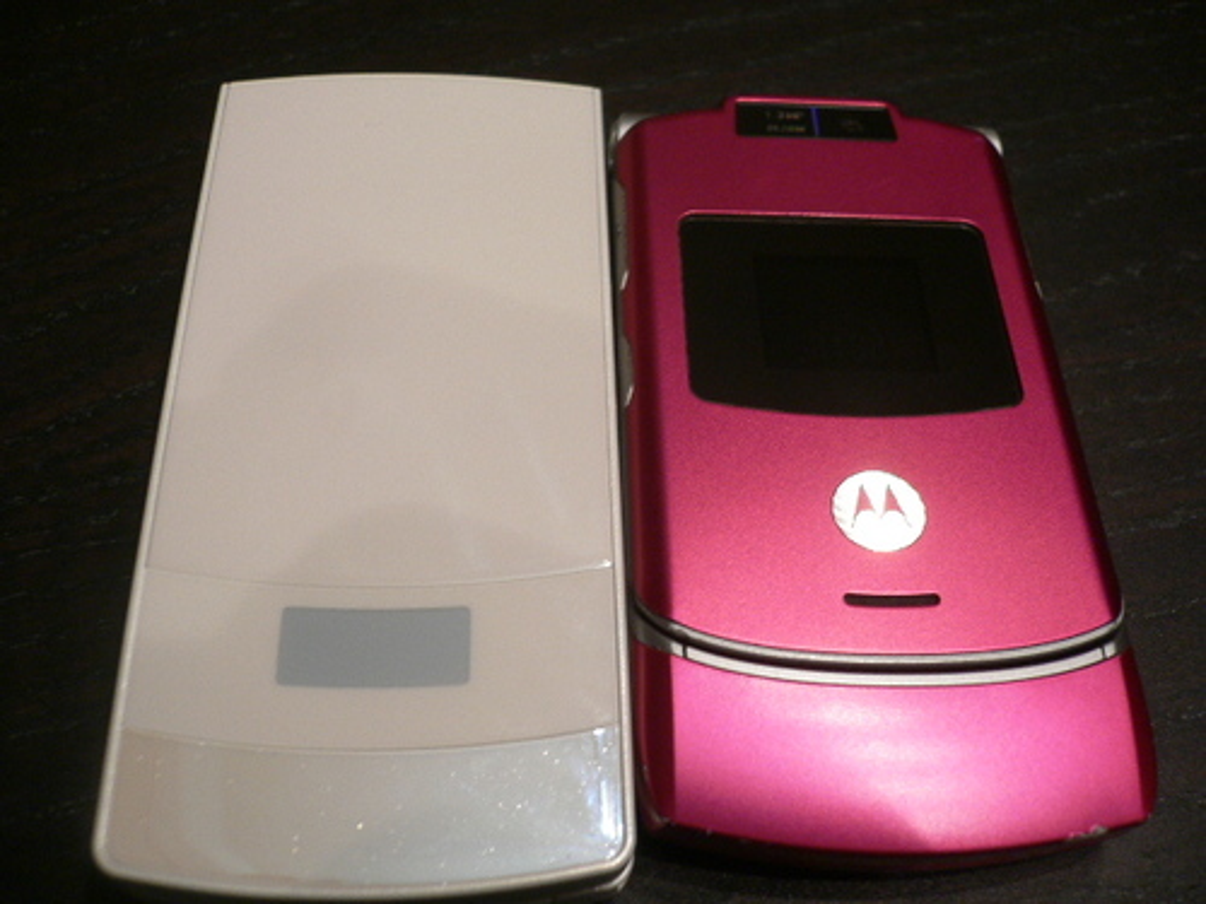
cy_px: 452
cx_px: 603
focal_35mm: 35
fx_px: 1219
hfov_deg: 52.6
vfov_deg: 40.7
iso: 100
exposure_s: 1/13
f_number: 2.8
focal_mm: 5.8
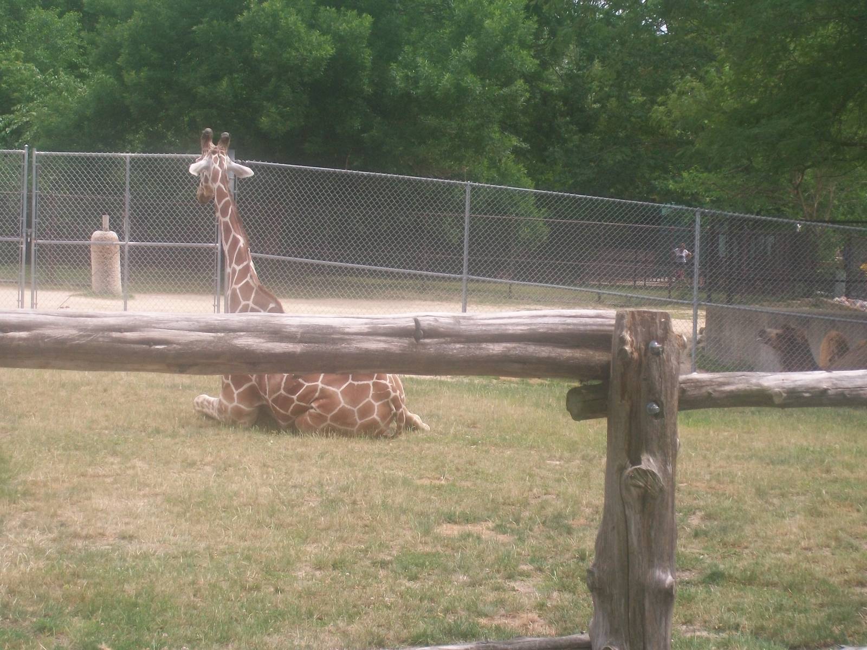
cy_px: 325
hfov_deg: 22.5
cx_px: 434
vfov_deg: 17.0
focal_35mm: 87
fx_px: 2179
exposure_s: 1/250
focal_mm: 14.3
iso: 80
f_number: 4.3
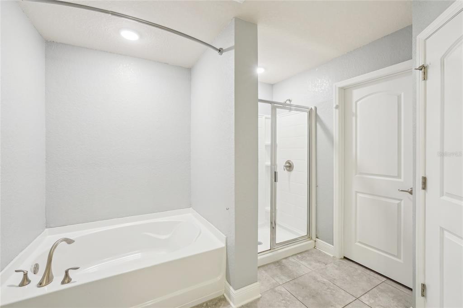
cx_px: 232
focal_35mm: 15
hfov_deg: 100.4
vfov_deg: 77.3
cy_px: 154
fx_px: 193
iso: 400
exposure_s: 1/10
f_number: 8
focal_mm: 10
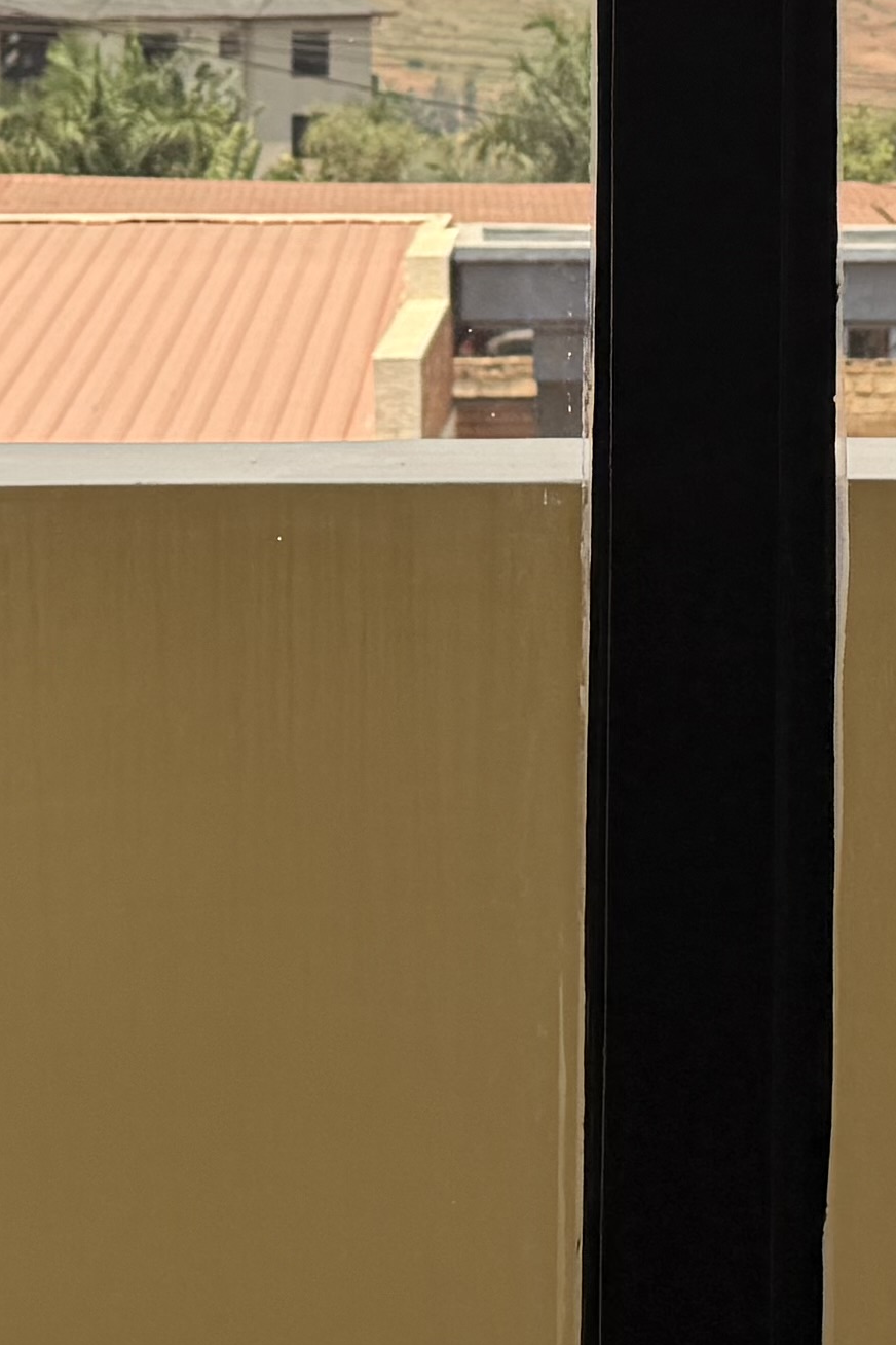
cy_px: -19
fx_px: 4069
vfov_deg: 18.3
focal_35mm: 109
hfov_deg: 12.4
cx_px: 928
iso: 80
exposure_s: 1/2703
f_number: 1.78
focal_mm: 6.76
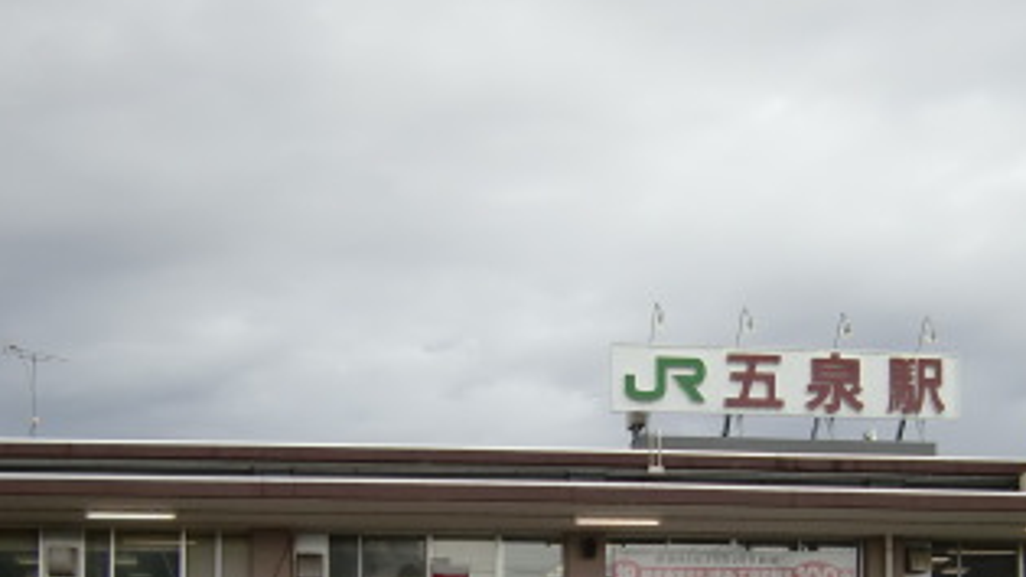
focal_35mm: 62
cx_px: 593
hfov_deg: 33.8
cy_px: 652
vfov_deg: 18.6
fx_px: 1686
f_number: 2.6
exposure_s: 1/500
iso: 64
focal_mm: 4.9
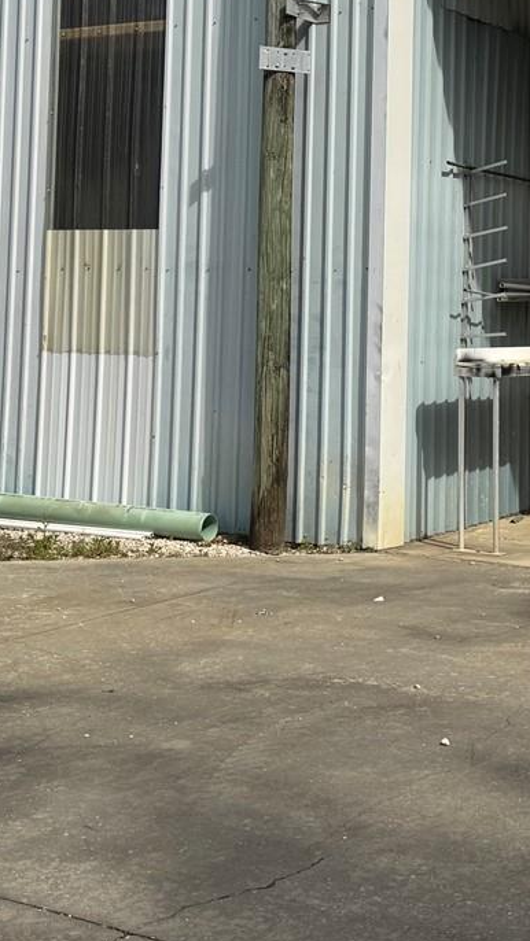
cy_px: 191
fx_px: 1524
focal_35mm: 61
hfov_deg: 19.5
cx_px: 431
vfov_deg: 33.4
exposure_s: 1/5348
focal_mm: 6.76
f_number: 1.78
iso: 80
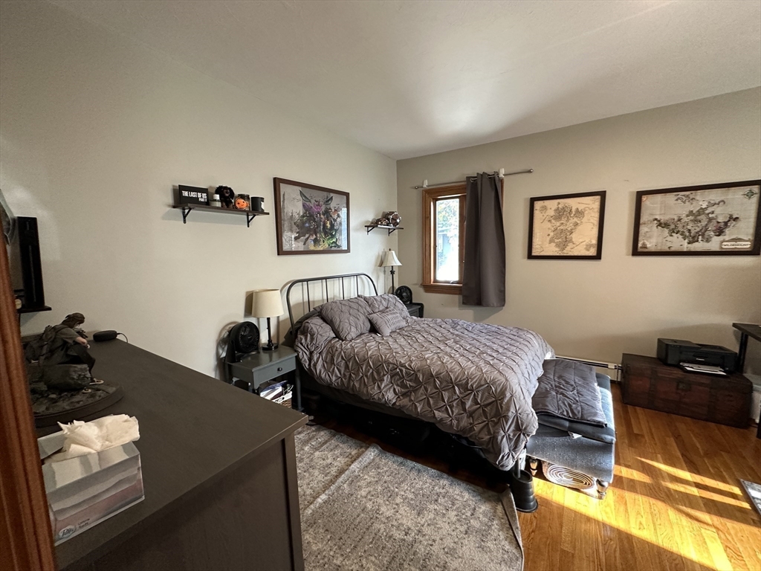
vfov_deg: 85.7
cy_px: 286
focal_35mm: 14
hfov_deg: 102.1
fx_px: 308
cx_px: 380
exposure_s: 1/60
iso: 320
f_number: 2.2
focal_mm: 2.22
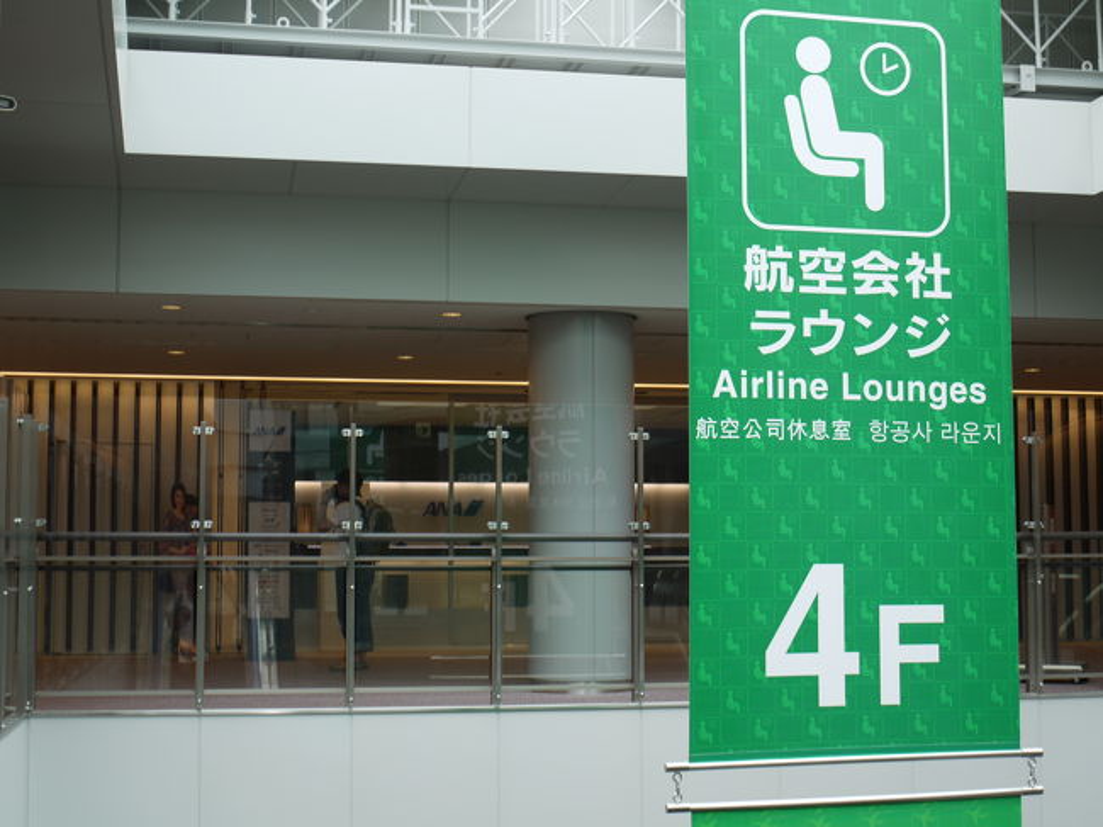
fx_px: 1656
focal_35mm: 52
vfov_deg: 28.0
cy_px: 414
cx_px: 552
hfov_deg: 36.8
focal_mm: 26
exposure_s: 1/50
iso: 100
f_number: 5
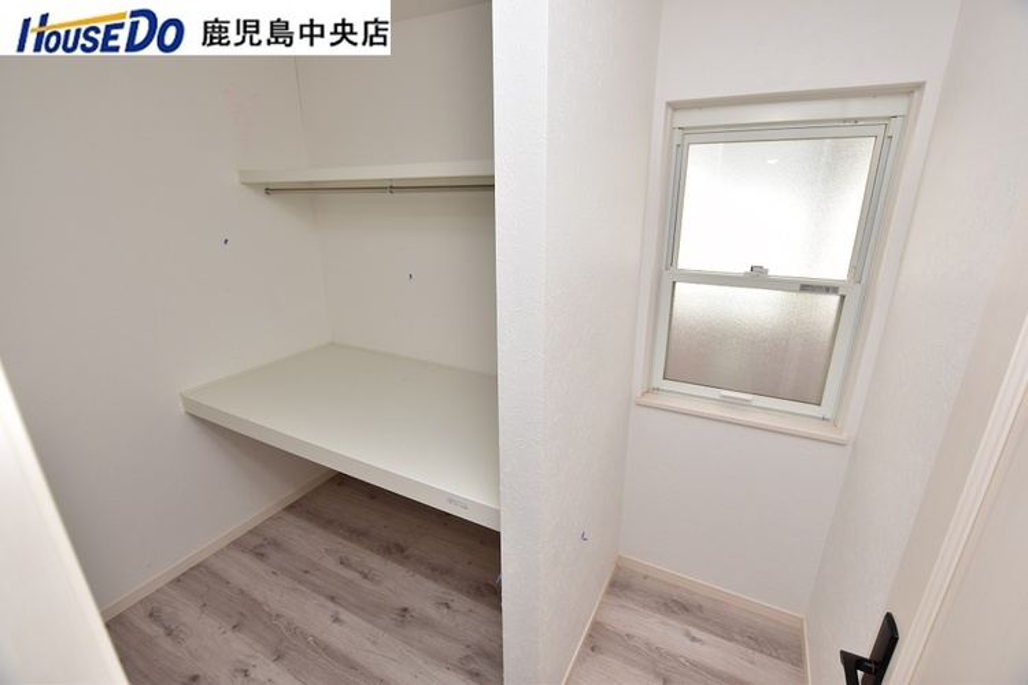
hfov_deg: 100.4
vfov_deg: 77.3
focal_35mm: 15
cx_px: 514
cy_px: 342
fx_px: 428
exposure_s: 1/160
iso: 160
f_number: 5
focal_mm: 10
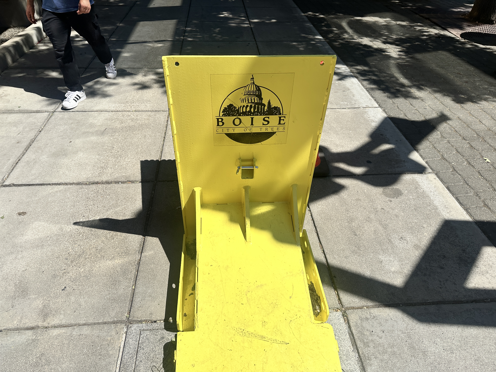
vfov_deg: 56.8
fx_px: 344
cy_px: 186
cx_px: 248
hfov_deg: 71.6
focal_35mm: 24
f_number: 1.78
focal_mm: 6.86
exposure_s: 1/7576
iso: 80
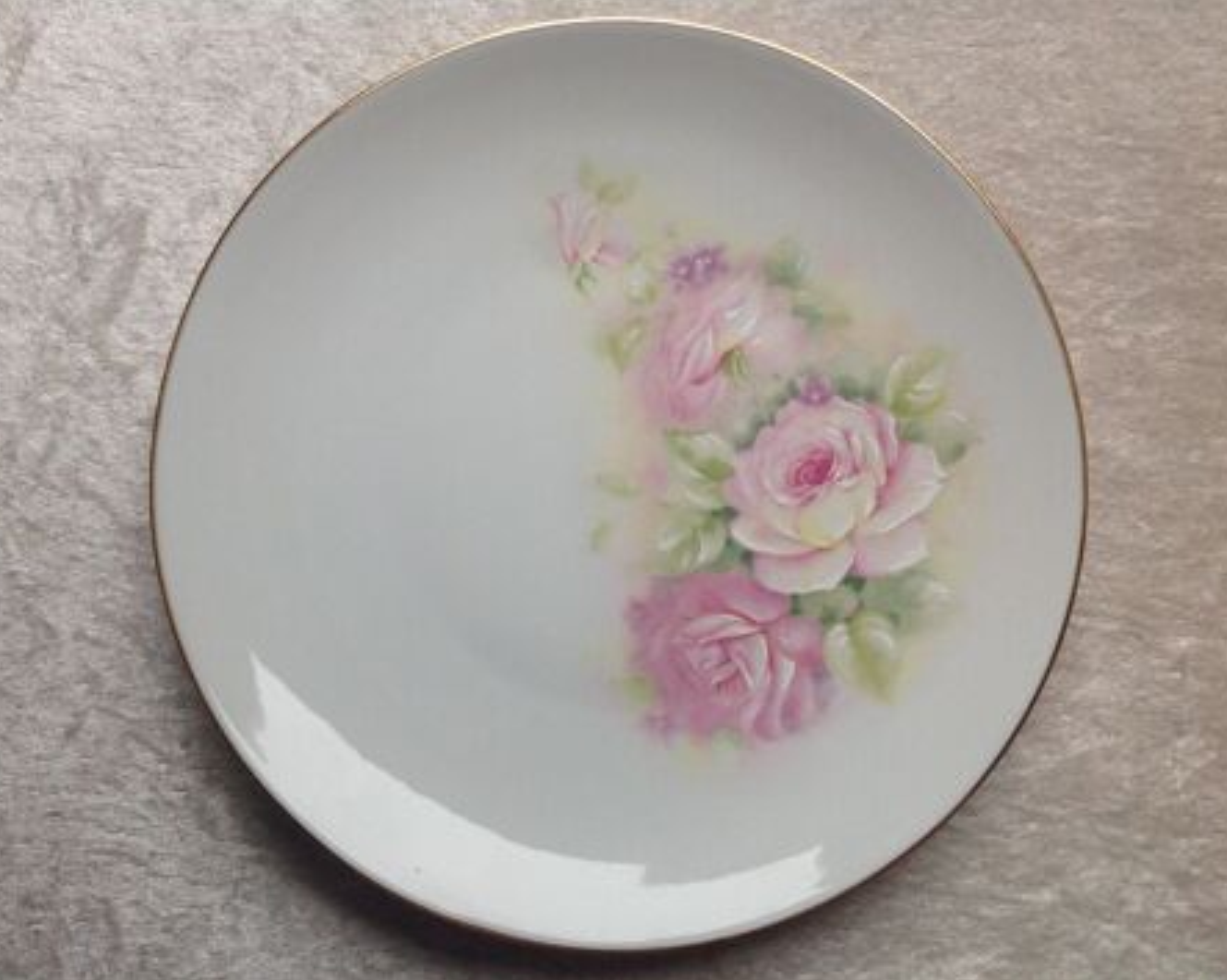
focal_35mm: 37
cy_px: 494
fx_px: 1343
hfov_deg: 49.1
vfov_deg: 40.1
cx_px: 579
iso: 80
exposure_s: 1/120
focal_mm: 4.28
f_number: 2.4
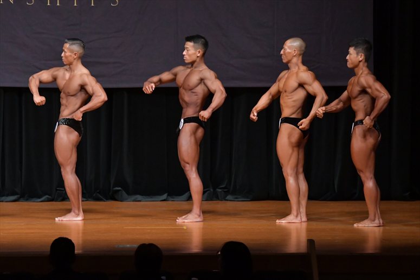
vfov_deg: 6.1
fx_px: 2624
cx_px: 210
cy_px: 140
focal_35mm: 225
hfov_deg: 9.2
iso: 5000
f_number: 5.6
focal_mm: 150
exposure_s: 1/400
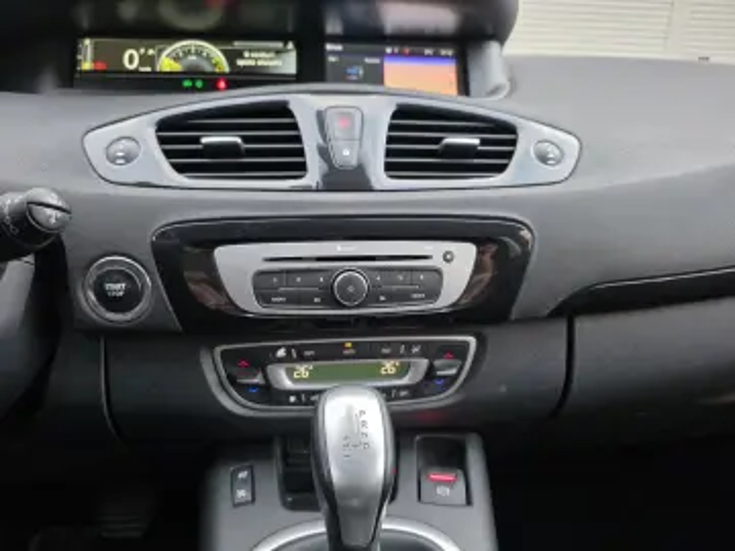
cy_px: 276
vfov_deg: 58.9
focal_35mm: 23
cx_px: 368
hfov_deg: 73.9
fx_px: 488
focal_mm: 6.3
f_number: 1.7
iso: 400
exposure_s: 1/100
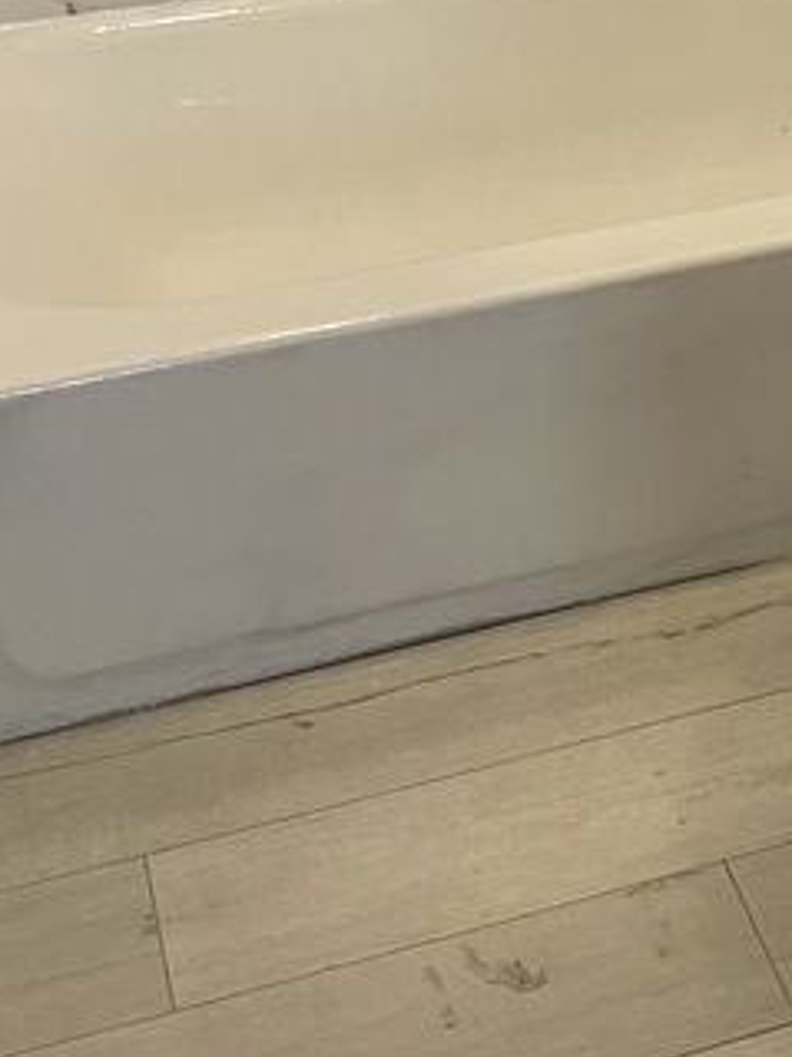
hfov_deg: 16.1
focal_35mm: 88
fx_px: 2686
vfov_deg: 20.3
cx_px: 968
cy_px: -328
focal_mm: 4.2
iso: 80
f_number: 1.6
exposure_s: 1/60
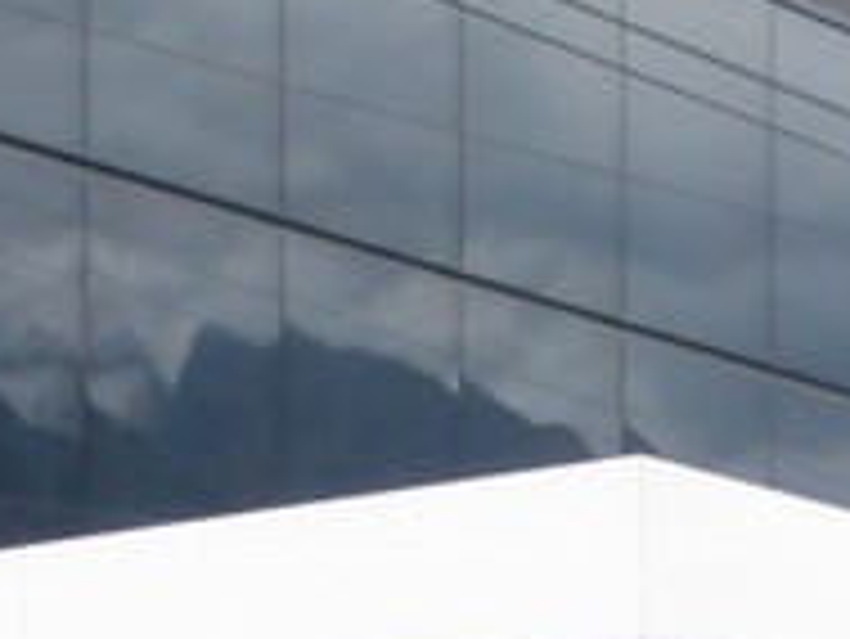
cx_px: -81
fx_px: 4668
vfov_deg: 7.3
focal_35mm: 190
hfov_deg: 10.3
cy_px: 1616
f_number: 4.5
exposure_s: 1/60
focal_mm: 5.4
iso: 125
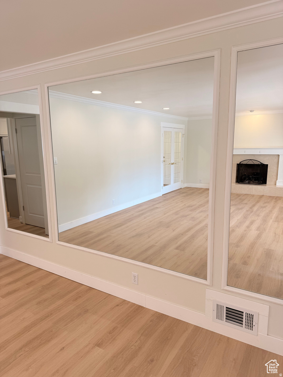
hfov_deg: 56.8
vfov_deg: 71.6
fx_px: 262
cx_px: 142
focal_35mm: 24
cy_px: 188
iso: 64
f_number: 1.78
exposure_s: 1/120
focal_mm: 6.76
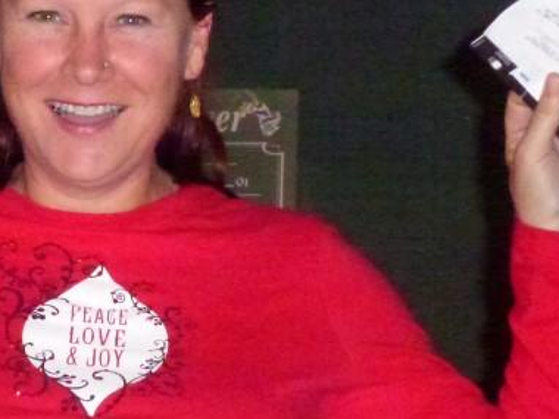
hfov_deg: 8.2
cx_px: 93
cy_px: 141
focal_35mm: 240
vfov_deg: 6.2
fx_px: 3876
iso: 1600
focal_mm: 16
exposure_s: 1/60
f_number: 4.9
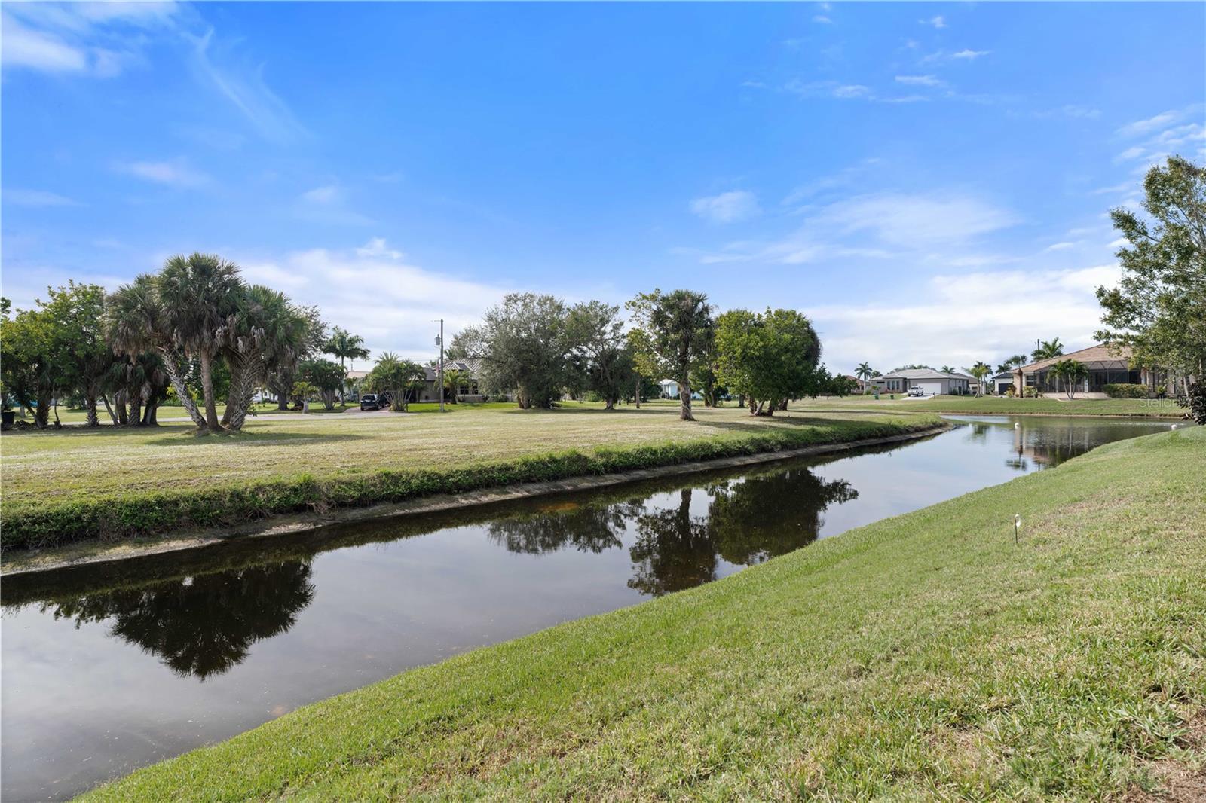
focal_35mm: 20
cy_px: 402
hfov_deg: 84.0
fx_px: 670
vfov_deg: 61.9
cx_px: 603
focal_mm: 20
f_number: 8
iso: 250
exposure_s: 1/80
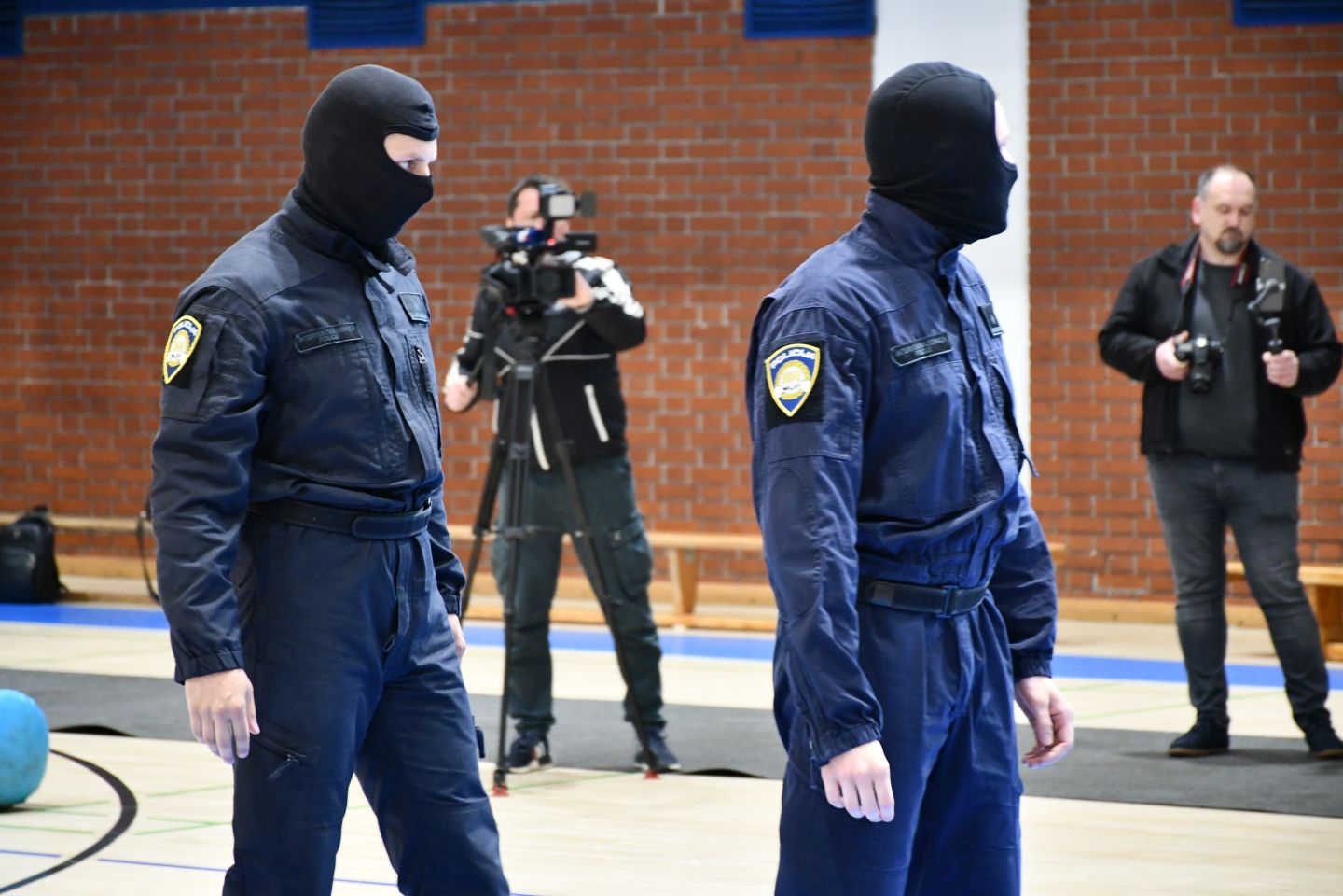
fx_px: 5857
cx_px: 672
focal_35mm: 157
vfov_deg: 8.7
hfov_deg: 13.1
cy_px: 448
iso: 3200
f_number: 5.6
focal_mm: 105
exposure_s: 1/80
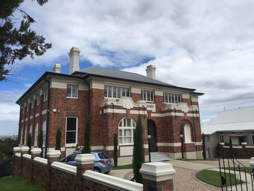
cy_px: 96
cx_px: 127
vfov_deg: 48.2
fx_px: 213
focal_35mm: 29
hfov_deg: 61.7
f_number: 2.2
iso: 25
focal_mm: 4.15
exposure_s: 1/2198
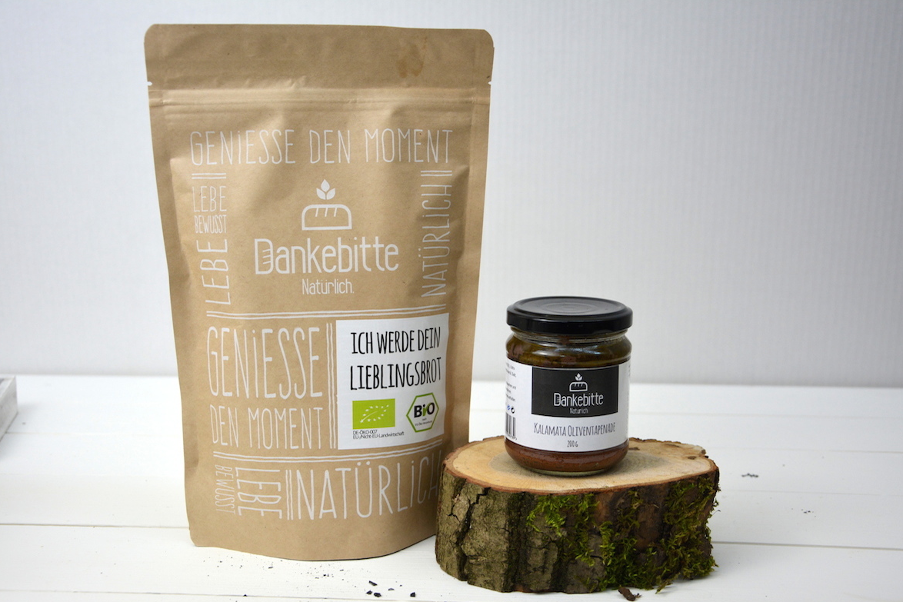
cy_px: 304
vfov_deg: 29.3
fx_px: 1154
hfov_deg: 42.7
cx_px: 451
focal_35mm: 46
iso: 400
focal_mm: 30
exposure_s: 1/100
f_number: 5
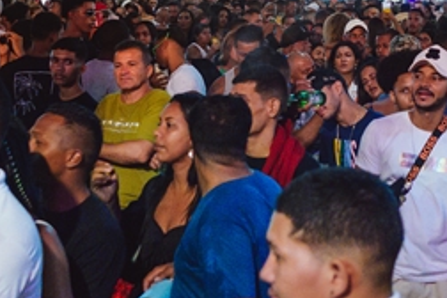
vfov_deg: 12.7
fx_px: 1316
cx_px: 359
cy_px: -25
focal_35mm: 106
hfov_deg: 19.1
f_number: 2.8
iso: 2500
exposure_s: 1/160
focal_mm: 24
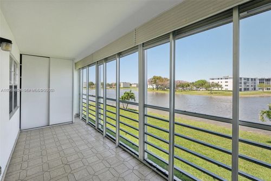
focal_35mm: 15
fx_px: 113
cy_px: 90
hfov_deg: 100.4
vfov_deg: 77.3
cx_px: 136
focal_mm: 10
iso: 400
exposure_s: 1/280
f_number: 8
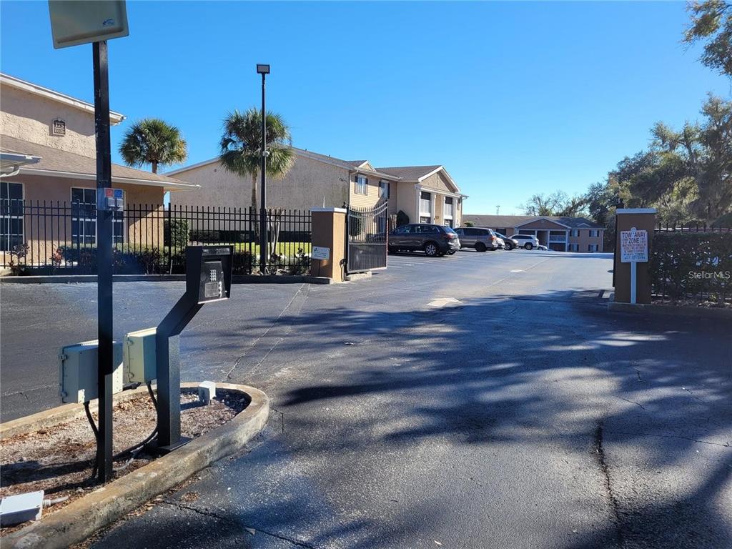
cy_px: 274
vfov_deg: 53.1
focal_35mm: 26
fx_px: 550
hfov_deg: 67.3
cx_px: 366
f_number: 1.8
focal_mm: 5.4
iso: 40
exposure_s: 1/1533
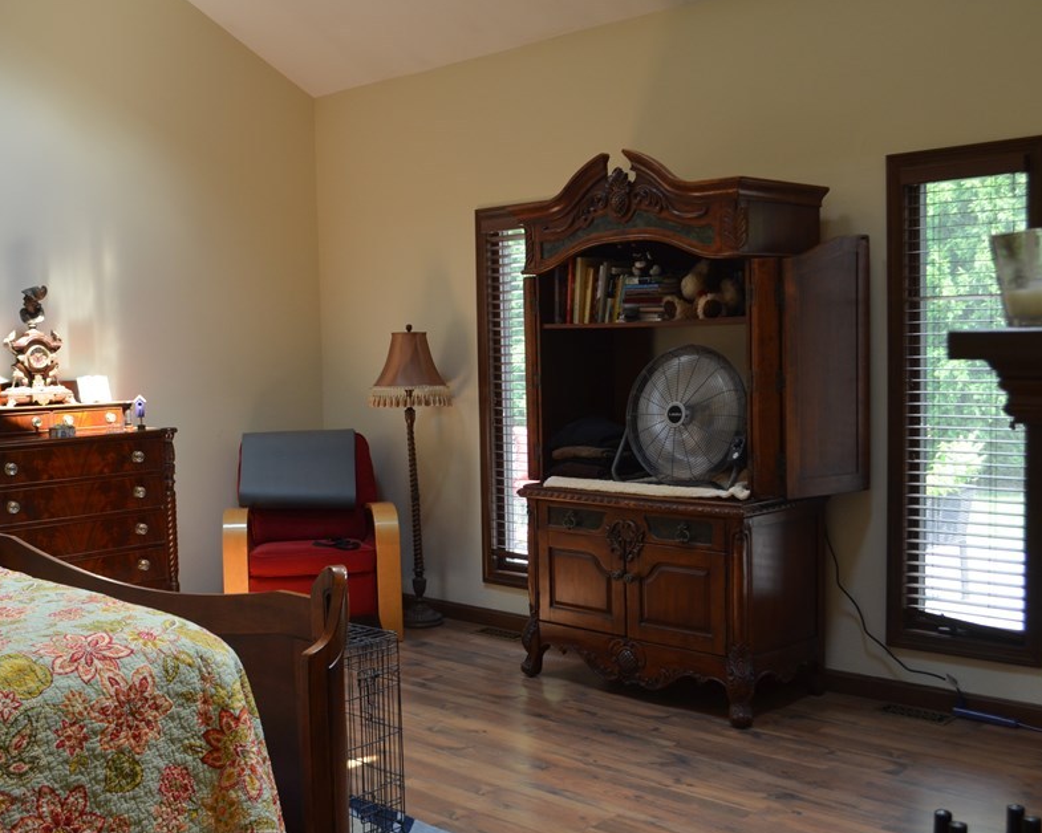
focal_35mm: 39
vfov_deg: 38.2
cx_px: 436
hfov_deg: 46.7
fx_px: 1203
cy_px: 429
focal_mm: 20
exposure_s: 1/60
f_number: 5.6
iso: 400
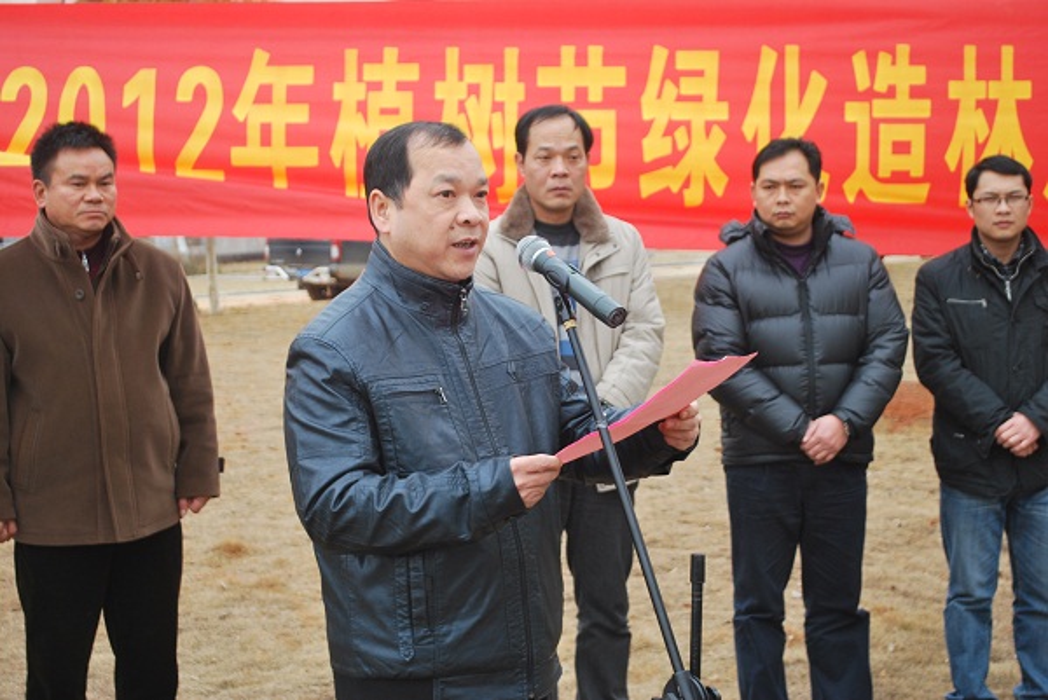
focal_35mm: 60
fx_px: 1748
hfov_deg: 33.4
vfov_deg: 22.7
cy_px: 350
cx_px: 524
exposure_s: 1/60
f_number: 5.3
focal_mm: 40
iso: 200
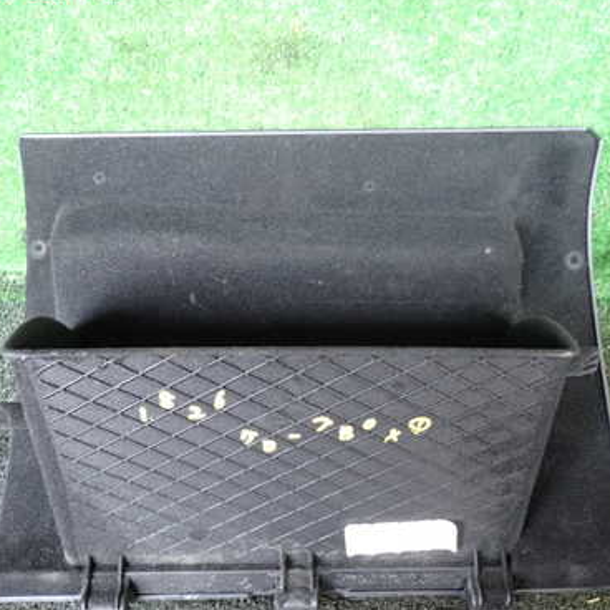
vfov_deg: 46.0
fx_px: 718
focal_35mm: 36
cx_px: 312
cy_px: 338
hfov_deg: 46.0
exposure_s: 1/30
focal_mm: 4.5
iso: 200
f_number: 2
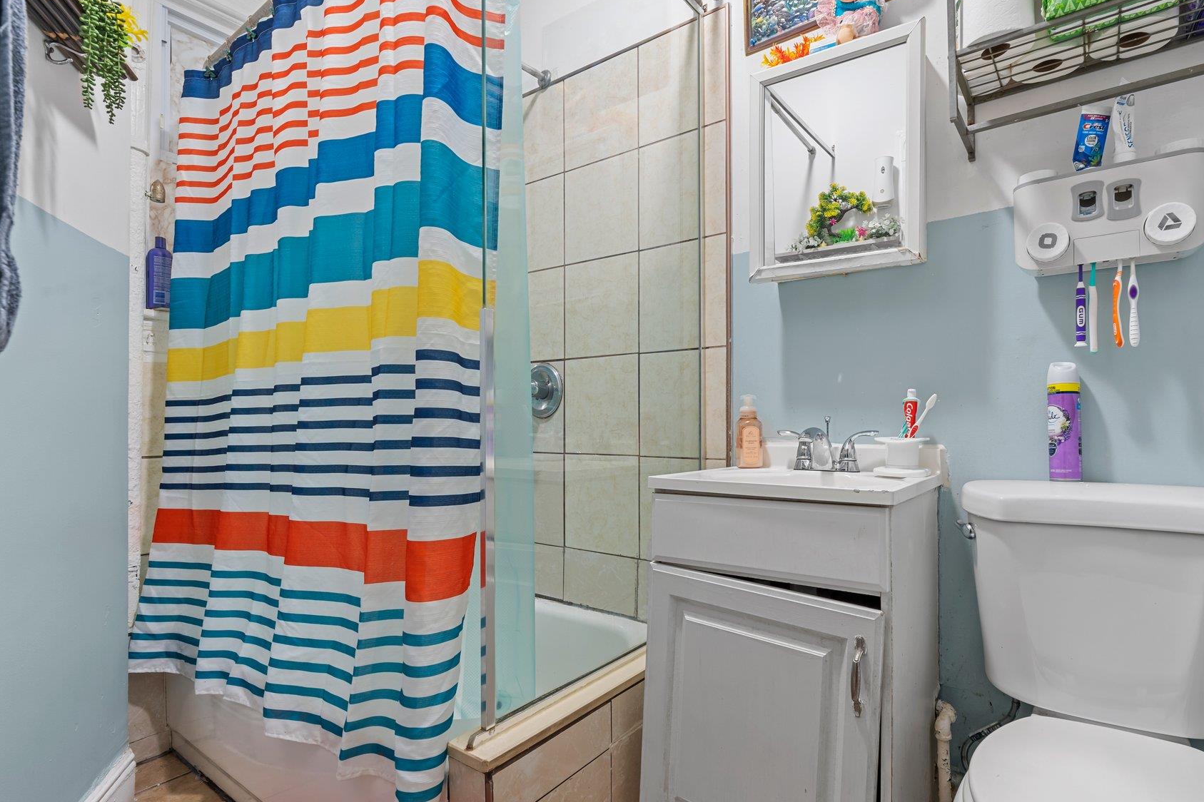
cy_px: 399
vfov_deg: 70.4
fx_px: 568
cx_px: 673
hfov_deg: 92.9
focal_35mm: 17
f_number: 10
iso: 640
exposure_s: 3.2
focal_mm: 14
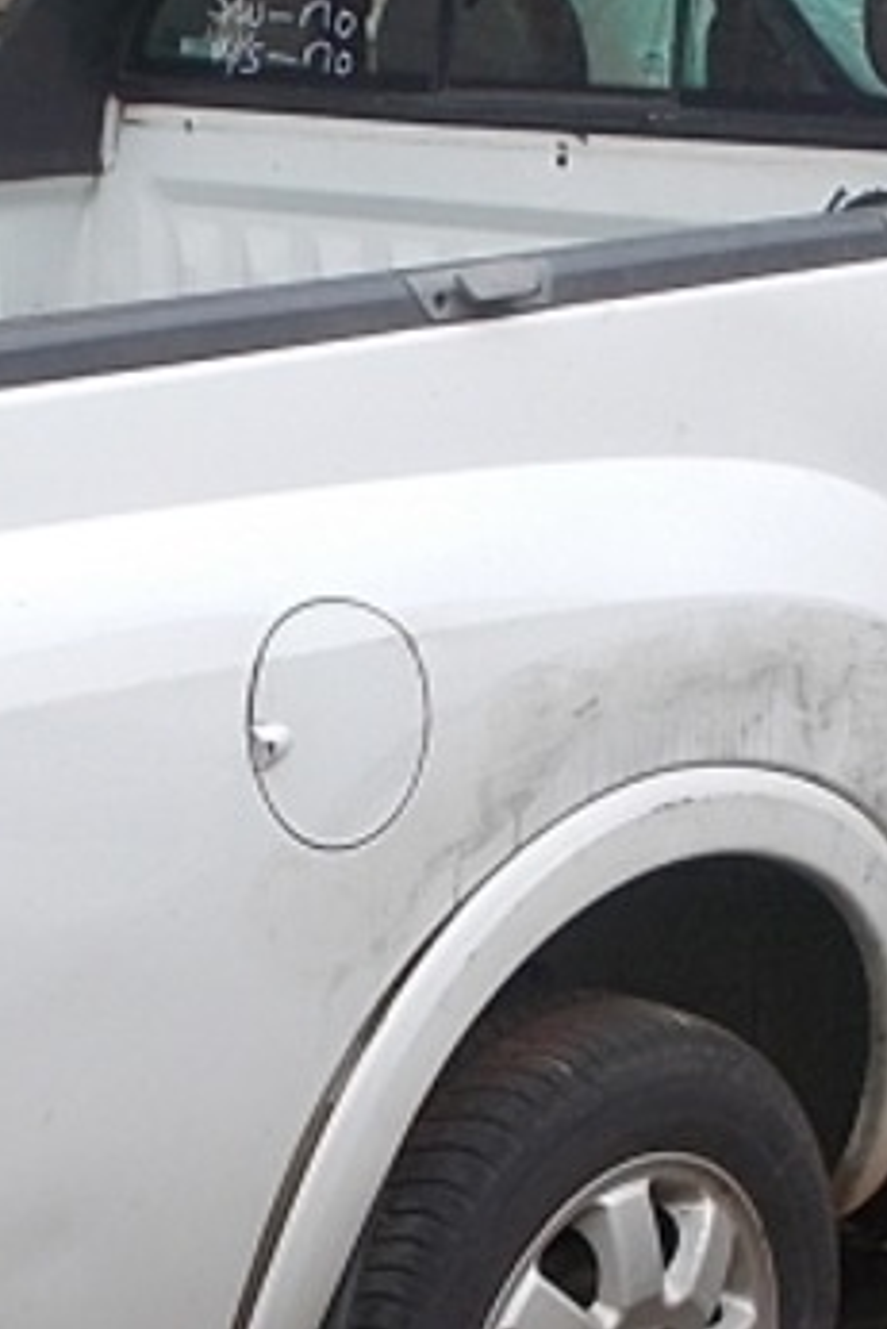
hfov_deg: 14.4
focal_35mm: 95
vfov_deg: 21.4
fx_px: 3507
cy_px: 855
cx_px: 482
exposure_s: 1/200
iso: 80
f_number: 3.2
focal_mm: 4.6
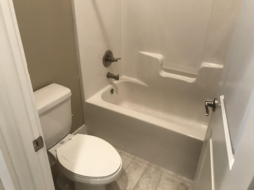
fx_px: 205
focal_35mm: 28
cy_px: 95
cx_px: 127
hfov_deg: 63.4
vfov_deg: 49.7
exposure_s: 1/15
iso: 50
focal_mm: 3.99
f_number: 1.8
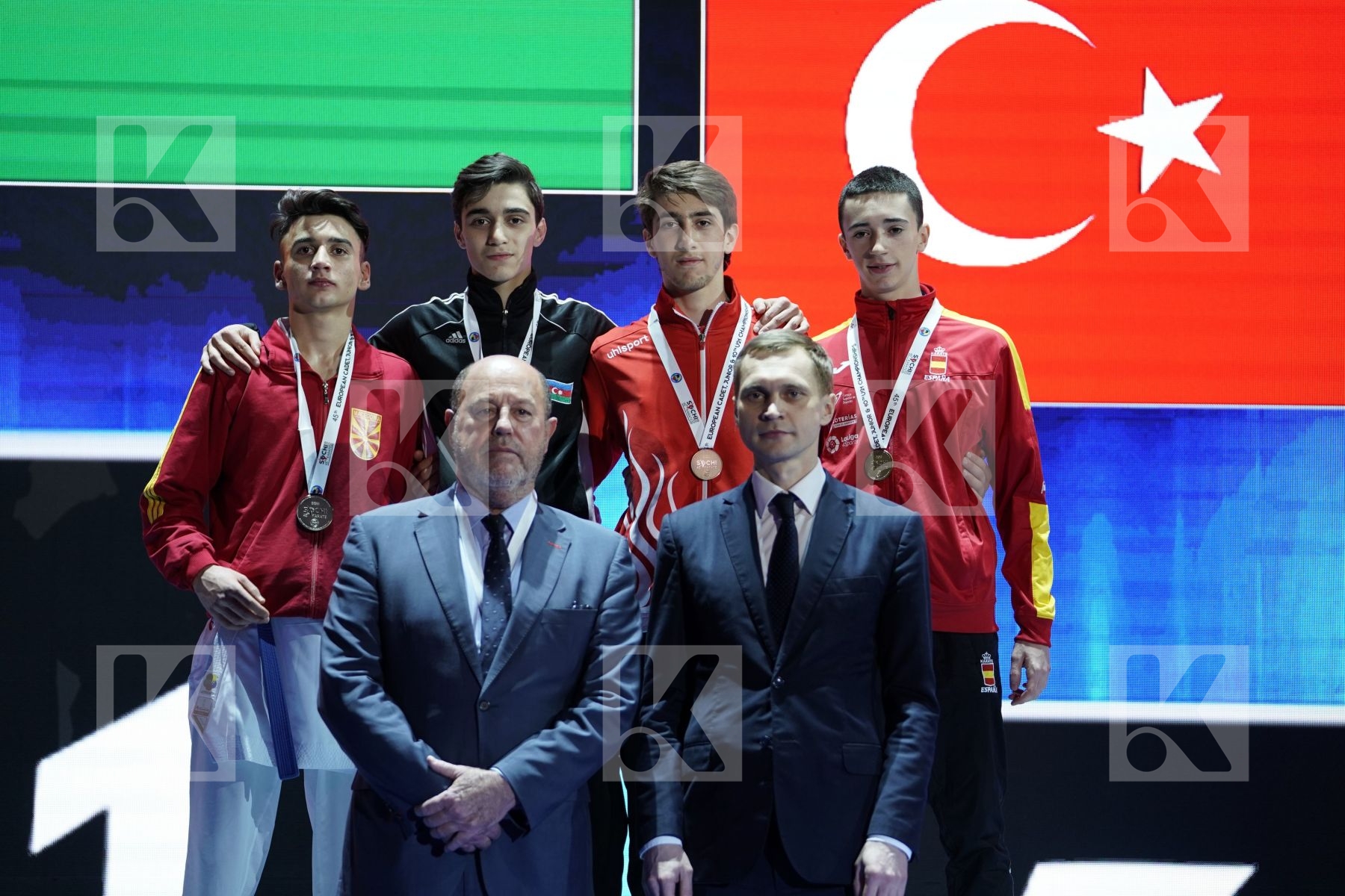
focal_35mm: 132
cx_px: 672
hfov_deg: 15.5
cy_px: 448
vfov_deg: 10.4
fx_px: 4931
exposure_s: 1/250
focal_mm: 132
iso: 800
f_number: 2.8
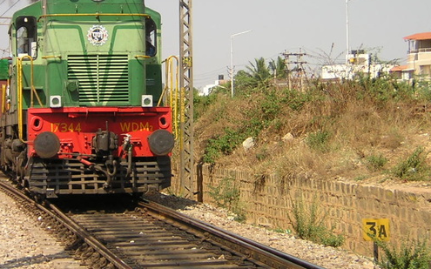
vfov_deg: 13.6
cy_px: 84
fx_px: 1127
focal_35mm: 96
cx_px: 193
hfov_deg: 21.6
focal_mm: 9.1
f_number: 3.6
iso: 100
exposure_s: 1/533
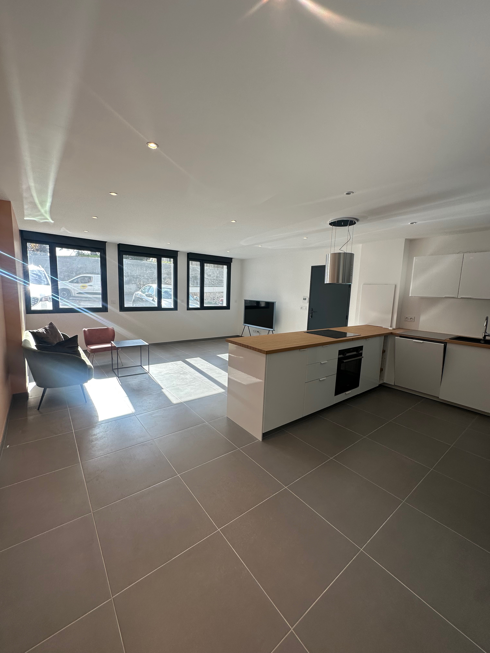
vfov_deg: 102.1
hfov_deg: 85.7
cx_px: 245
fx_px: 264
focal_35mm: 14
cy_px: 326
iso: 40
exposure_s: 1/185
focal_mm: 2.22
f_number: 2.2
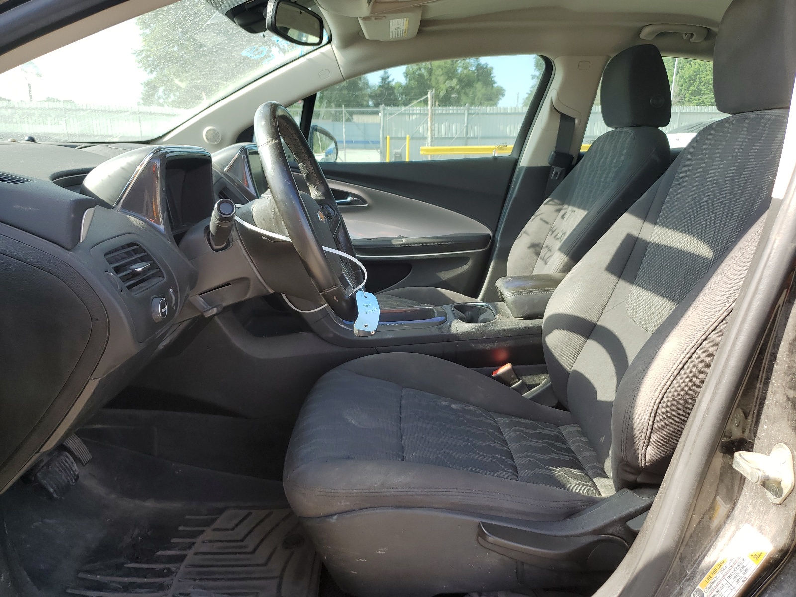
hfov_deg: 67.3
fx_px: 598
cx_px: 398
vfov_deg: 53.1
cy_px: 298
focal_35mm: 26
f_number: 1.5
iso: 50
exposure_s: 1/385
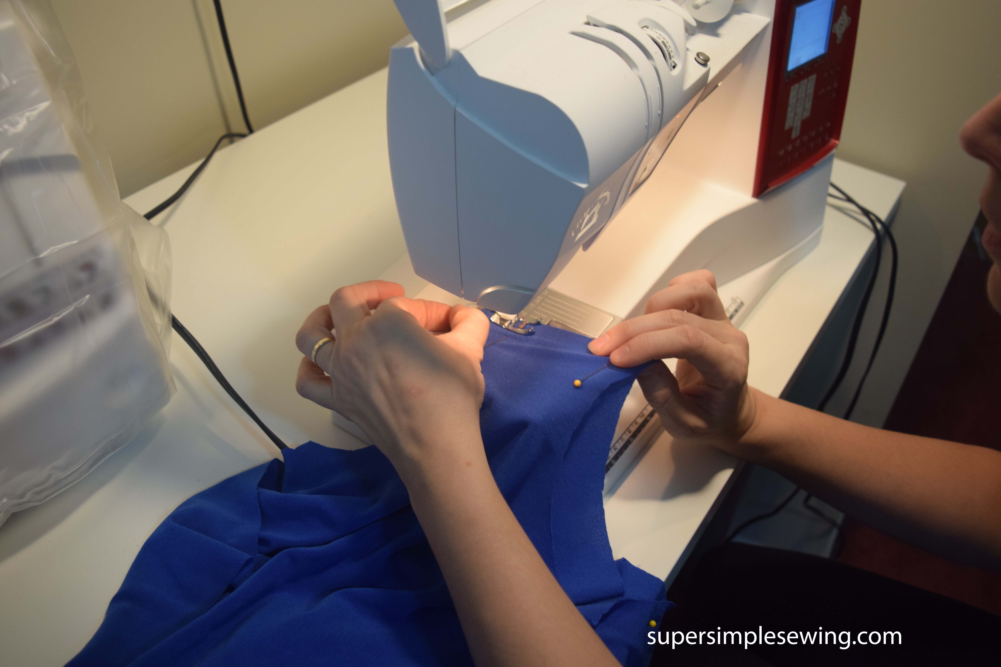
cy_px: 334
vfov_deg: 40.0
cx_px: 500
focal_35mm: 33
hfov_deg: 57.2
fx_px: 918
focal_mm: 22
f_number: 4
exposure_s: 1/60
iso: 560
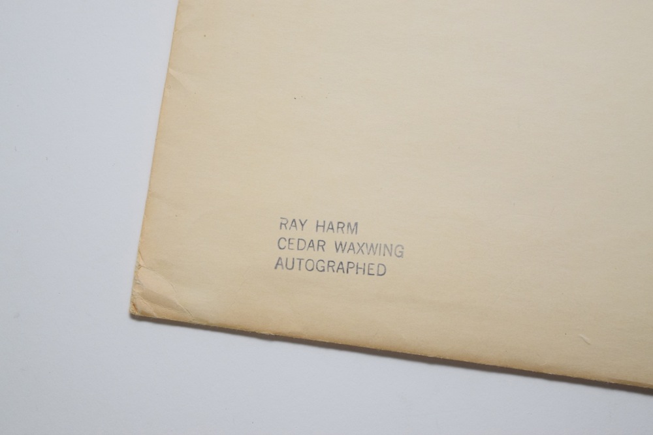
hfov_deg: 24.6
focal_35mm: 82
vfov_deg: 16.6
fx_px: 1497
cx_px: 326
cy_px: 218
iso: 1100
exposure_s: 1/60
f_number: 5.6
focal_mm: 55
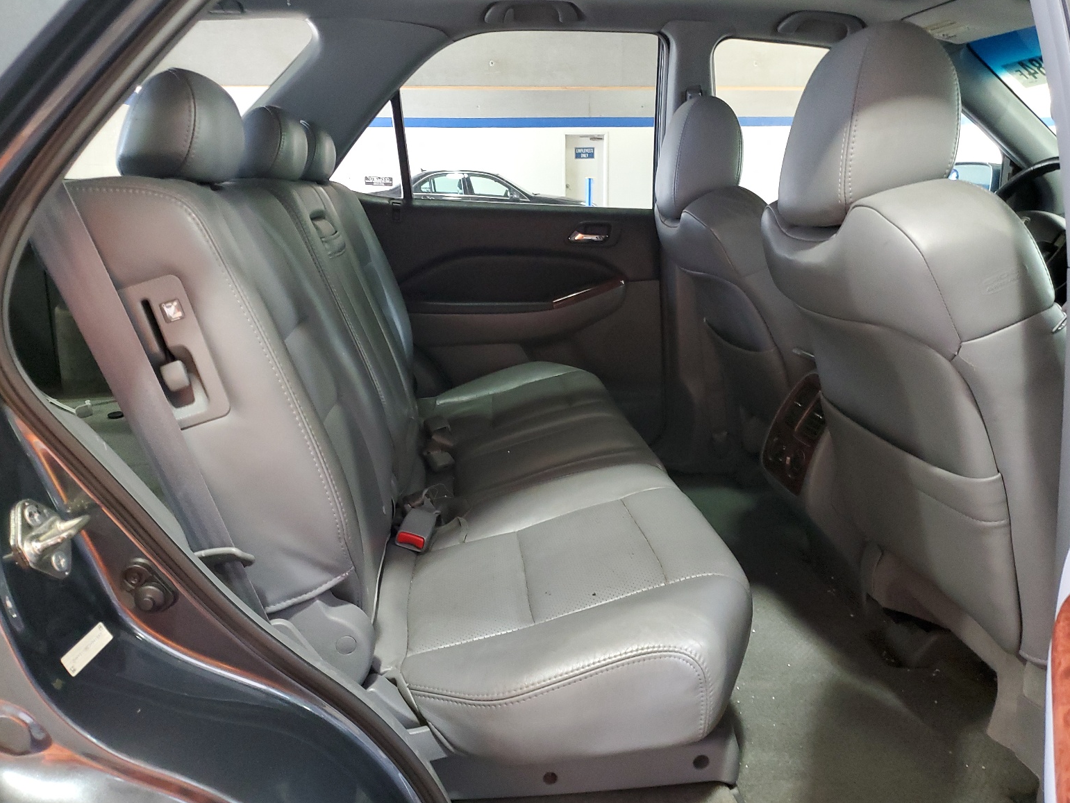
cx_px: 551
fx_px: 835
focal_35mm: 27
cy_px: 401
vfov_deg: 51.4
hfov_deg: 65.3
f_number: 1.5
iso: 304
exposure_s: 1/20
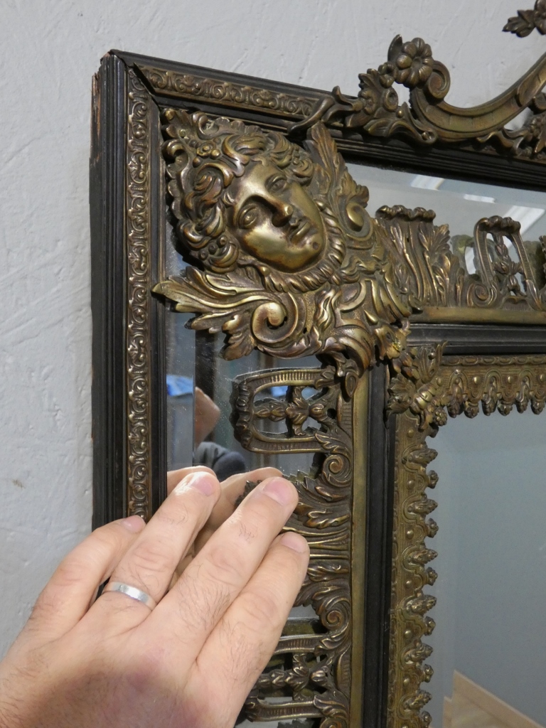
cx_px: 273
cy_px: 364
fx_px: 736
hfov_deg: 40.7
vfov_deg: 52.6
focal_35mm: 35
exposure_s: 1/80
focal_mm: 6.2
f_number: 3.4
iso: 800
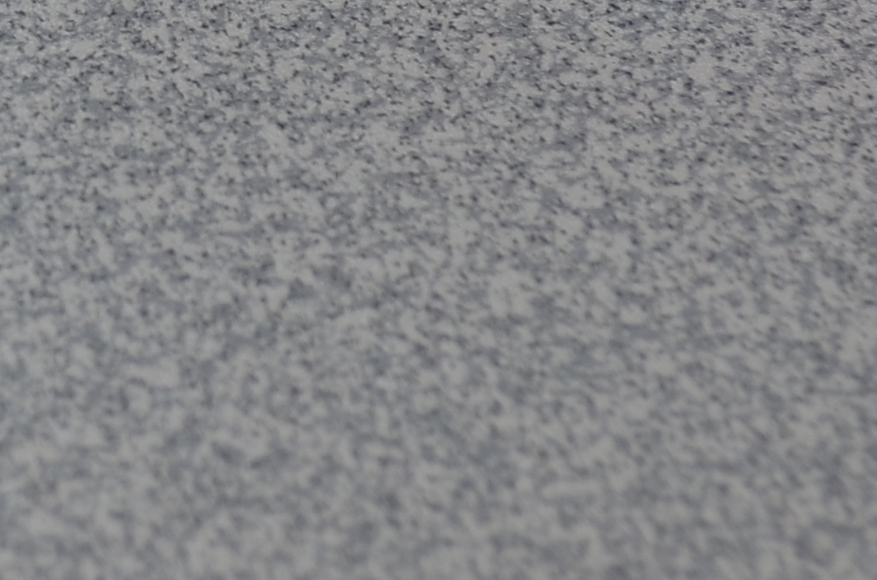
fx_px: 5007
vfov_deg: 6.4
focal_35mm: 206
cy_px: -759
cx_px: -339
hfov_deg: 9.8
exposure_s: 1/30
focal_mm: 28
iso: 200
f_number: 5.6
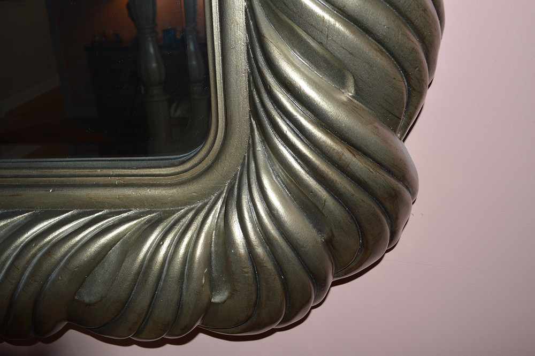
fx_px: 490
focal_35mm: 33
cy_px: 178
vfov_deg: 39.9
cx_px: 268
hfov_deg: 57.3
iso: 100
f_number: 8
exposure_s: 1/60
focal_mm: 22
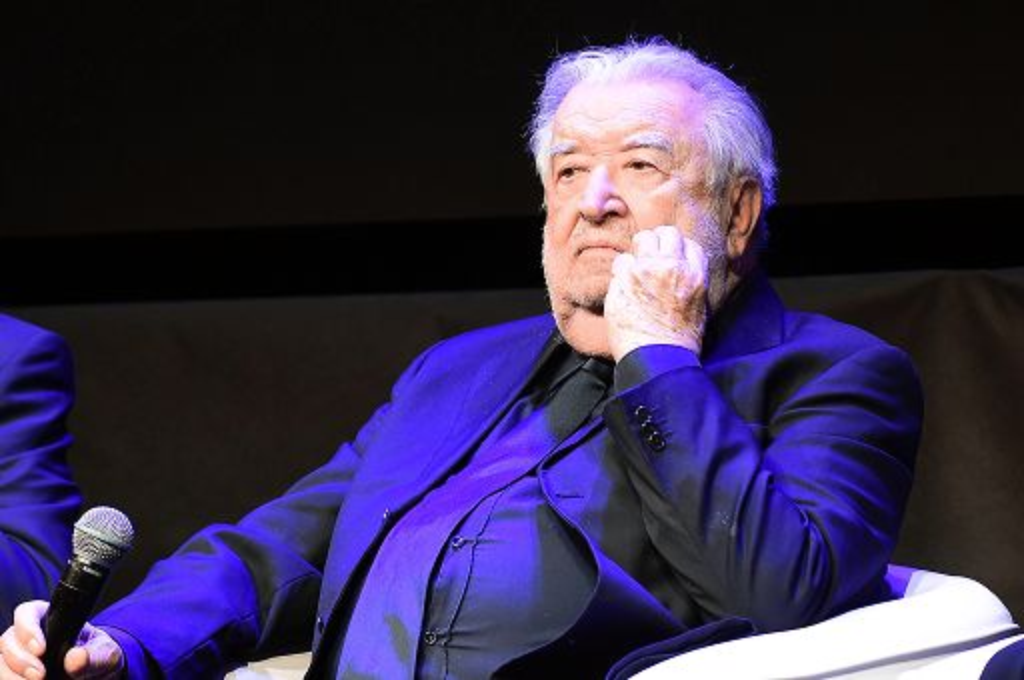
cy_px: 340
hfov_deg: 10.3
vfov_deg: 6.8
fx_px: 5682
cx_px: 512
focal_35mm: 200
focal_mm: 200
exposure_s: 1/320
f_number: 4
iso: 2000
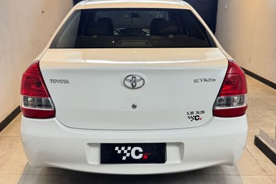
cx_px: 134
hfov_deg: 69.4
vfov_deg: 49.3
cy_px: 78
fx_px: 199
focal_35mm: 26
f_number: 1.78
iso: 200
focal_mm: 6.76
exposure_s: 1/120
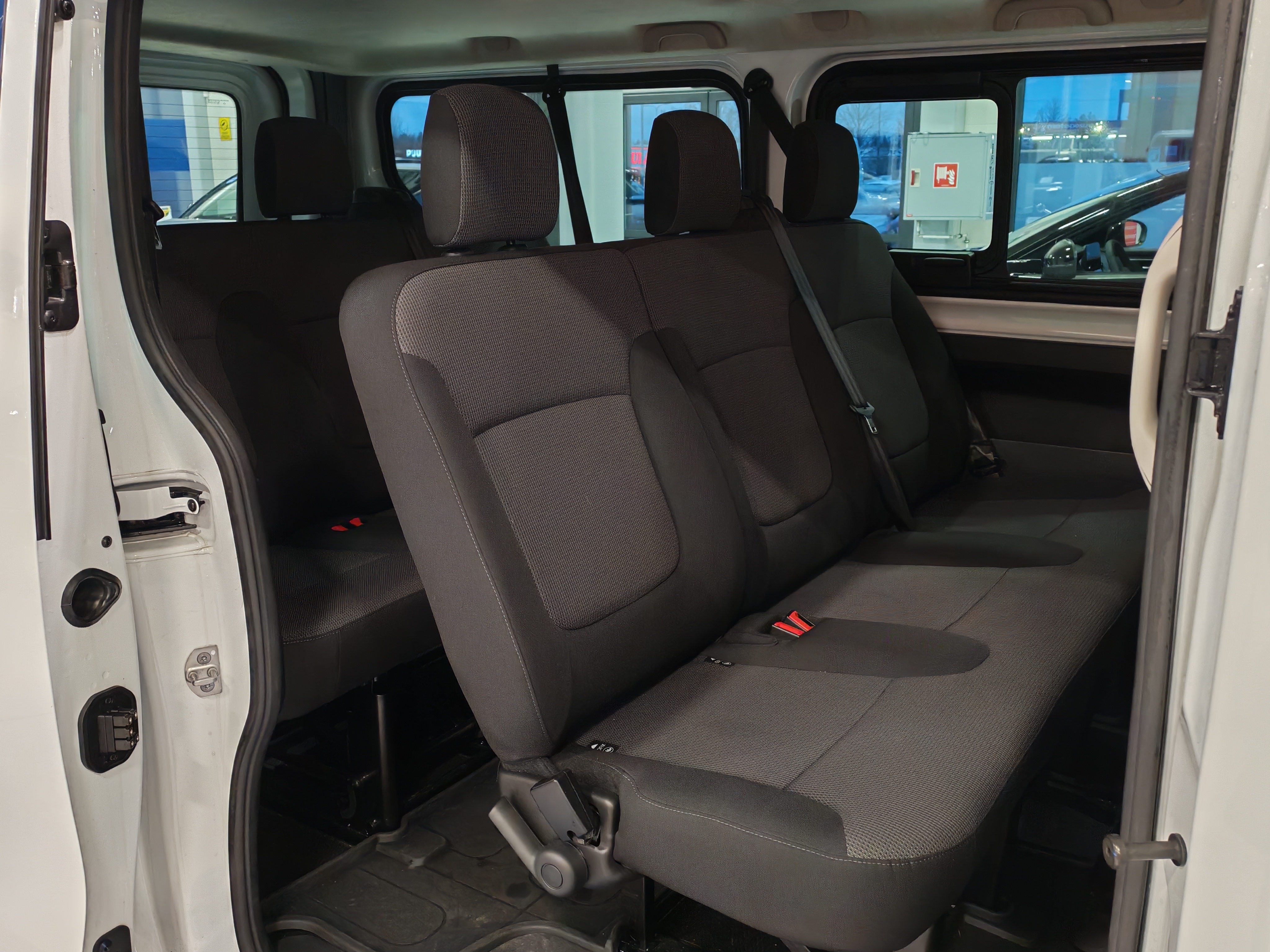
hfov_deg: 55.4
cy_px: 476
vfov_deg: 42.9
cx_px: 635
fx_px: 1211
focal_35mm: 33
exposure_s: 1/100
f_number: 1.9
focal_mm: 6.12
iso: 950
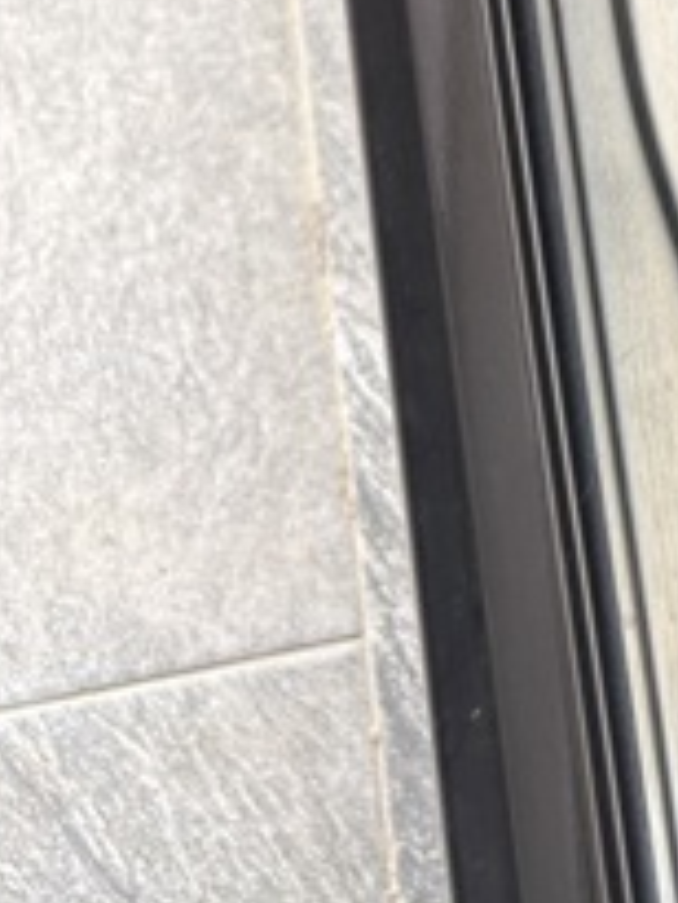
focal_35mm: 76
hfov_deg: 17.9
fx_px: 1983
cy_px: -229
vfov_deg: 23.1
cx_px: 925
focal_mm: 5.96
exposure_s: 1/85
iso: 125
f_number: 1.6
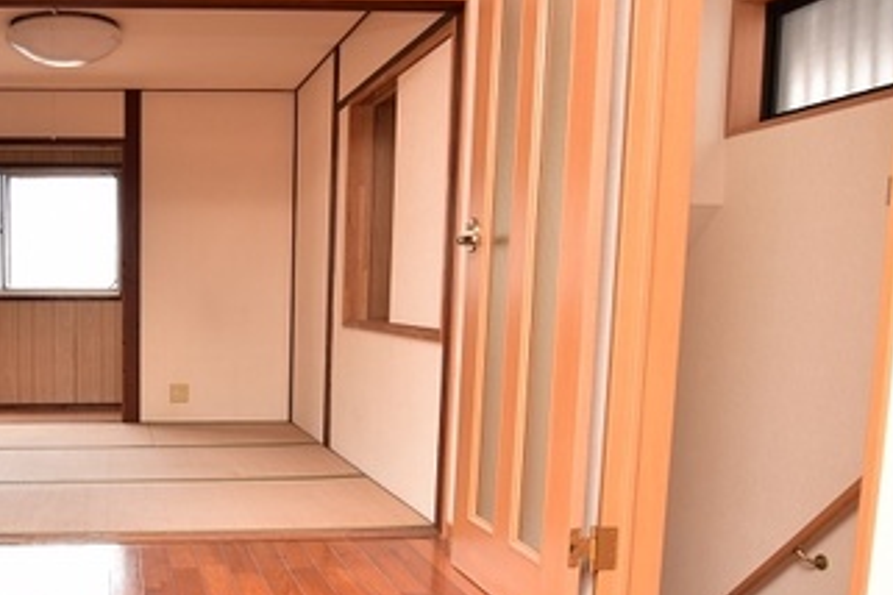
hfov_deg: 50.1
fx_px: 868
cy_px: 395
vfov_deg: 37.5
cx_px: 142
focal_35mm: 35
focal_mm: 10
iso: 160
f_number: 4.5
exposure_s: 1/60
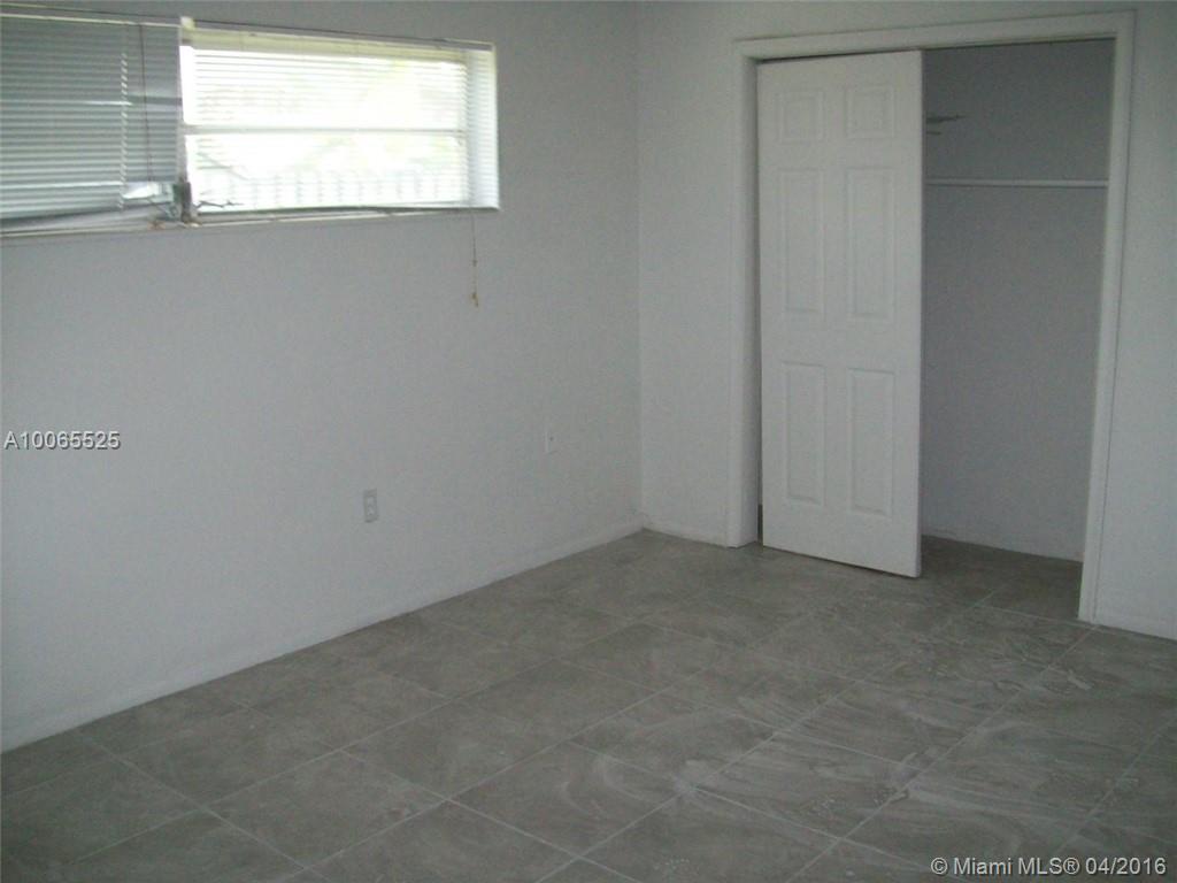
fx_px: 1224
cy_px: 442
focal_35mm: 36
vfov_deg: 39.7
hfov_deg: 51.4
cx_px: 588
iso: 200
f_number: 2.7
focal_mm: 6
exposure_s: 1/64
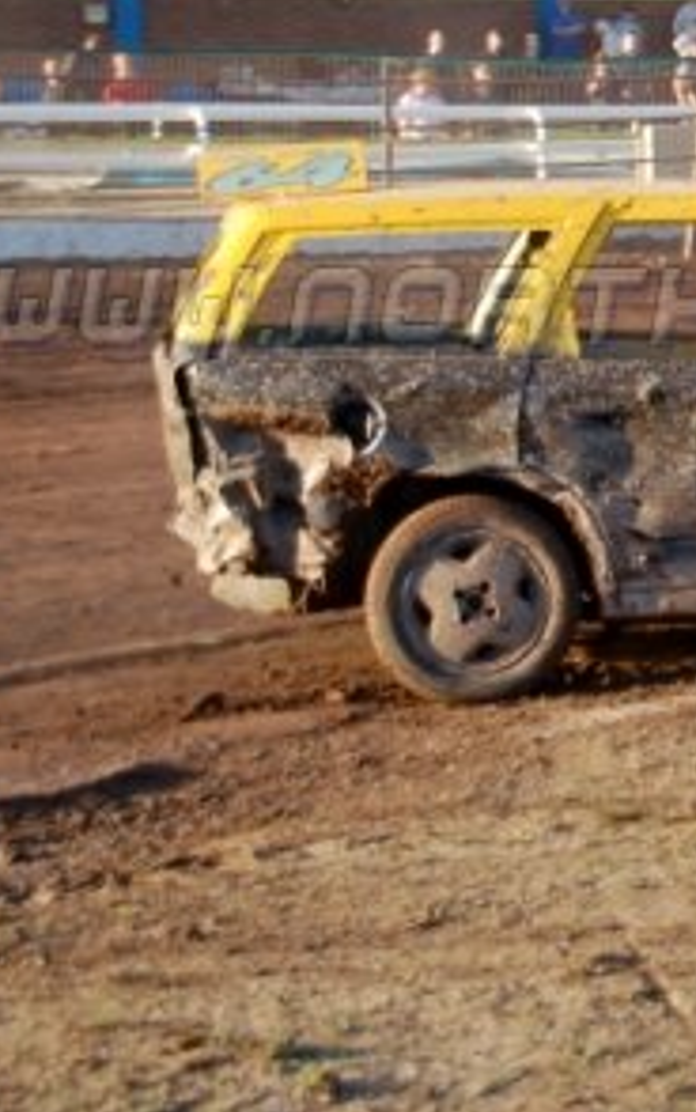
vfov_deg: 20.1
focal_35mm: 103
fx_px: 3126
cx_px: 1040
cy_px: 318
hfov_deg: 12.1
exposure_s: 1/500
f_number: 4.5
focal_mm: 31
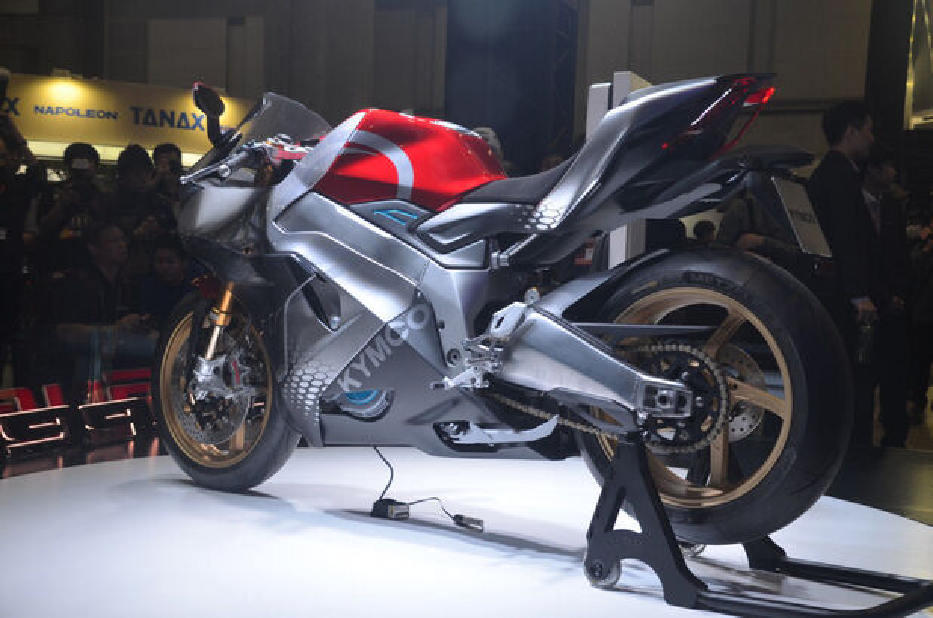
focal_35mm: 45
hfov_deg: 43.7
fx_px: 1164
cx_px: 466
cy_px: 309
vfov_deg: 29.7
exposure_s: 1/125
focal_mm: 30
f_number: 5.6
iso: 250
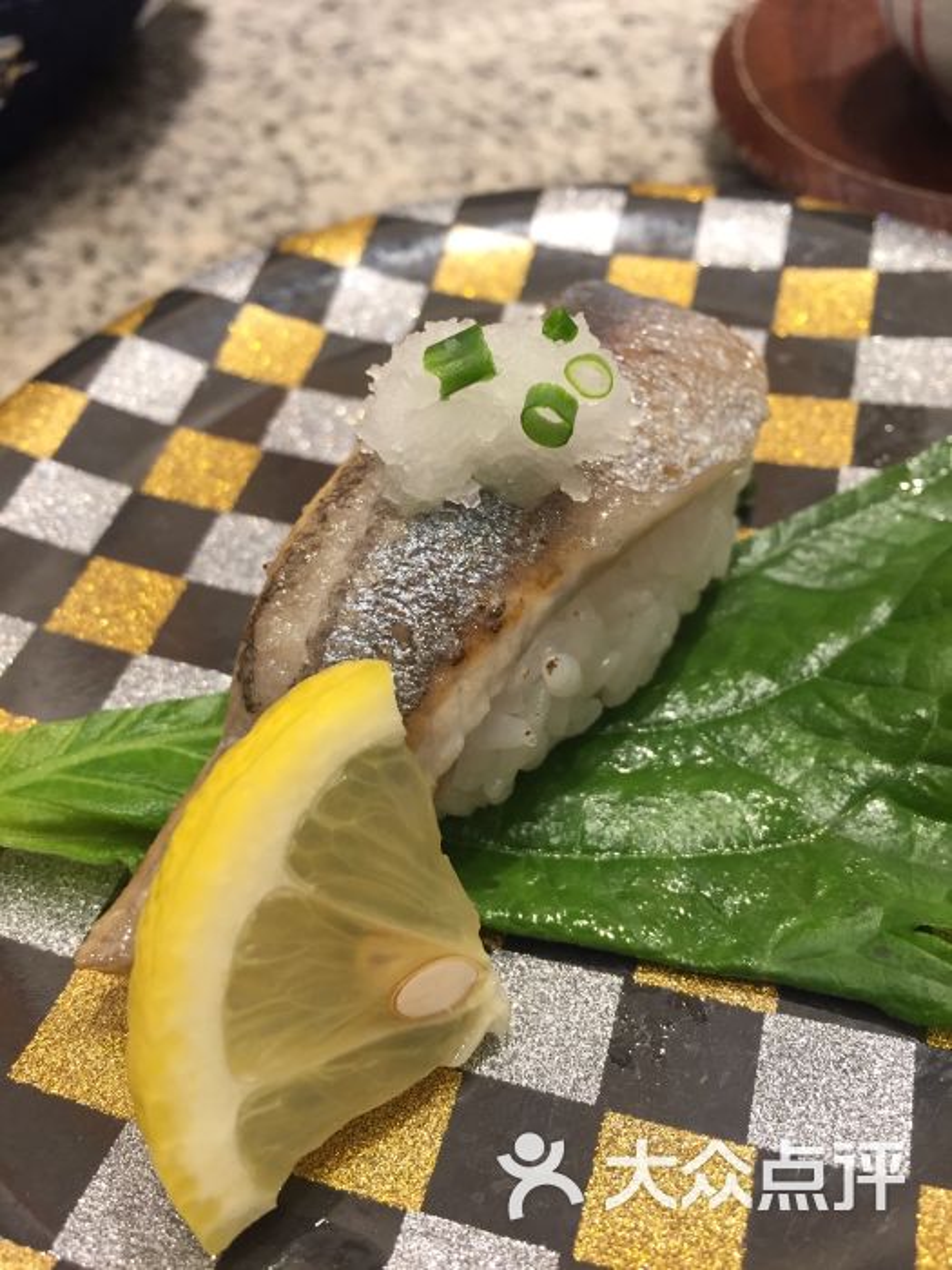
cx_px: 476
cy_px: 635
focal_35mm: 29
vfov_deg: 61.7
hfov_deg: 48.2
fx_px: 1063
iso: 80
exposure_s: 1/33
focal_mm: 4.15
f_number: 2.2
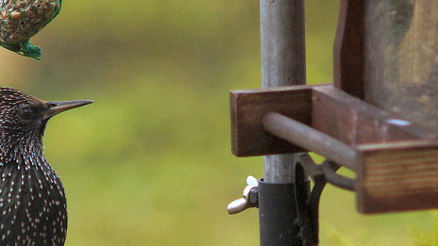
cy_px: 231
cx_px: 96
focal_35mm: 407
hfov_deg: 5.3
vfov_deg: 3.0
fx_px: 4727
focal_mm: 150
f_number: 4
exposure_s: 1/250
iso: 125
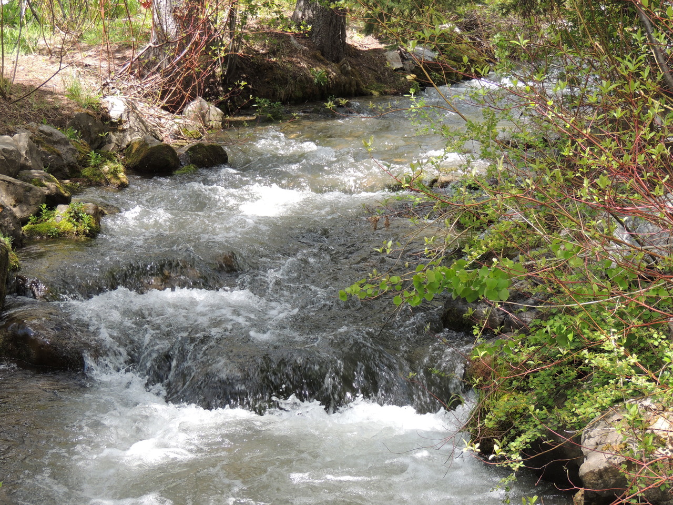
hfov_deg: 26.0
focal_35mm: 75
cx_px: 336
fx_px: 1458
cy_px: 252
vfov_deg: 19.6
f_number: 3.9
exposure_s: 1/125
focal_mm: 13.3
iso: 100
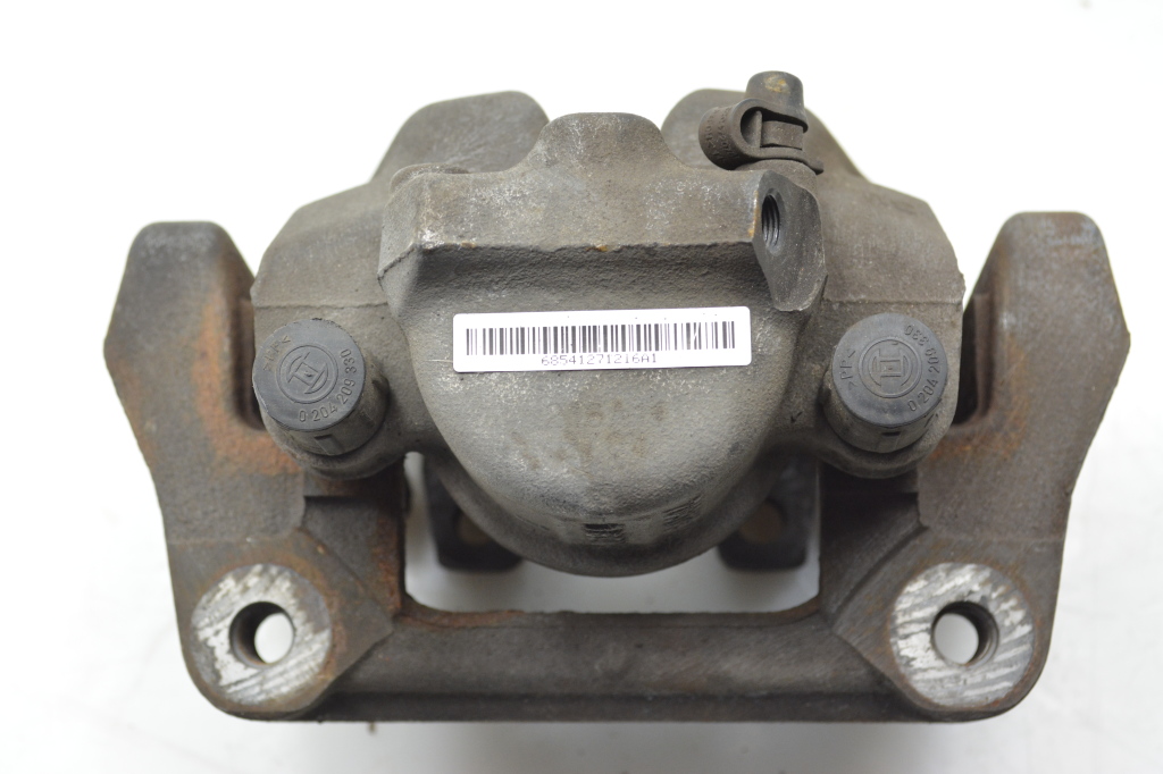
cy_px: 387
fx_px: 1938
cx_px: 582
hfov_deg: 33.4
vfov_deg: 22.6
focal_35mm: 60
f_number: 6.3
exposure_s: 1/160
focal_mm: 40
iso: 1250
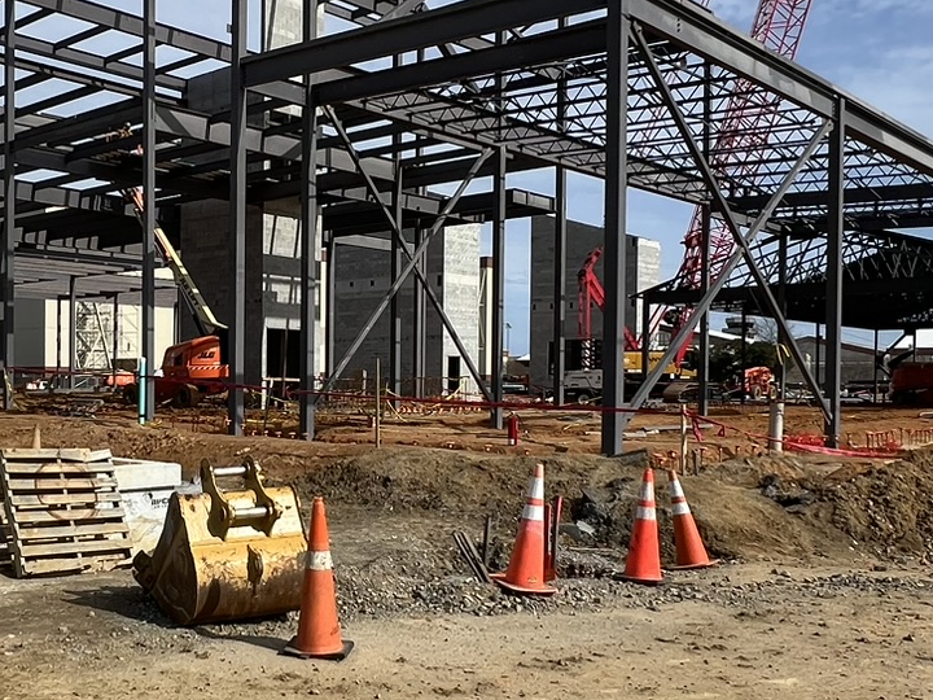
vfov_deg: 38.6
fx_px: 997
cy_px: 395
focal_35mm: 37
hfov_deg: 47.9
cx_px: 214
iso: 32
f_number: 1.8
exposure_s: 1/2370
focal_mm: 1.57
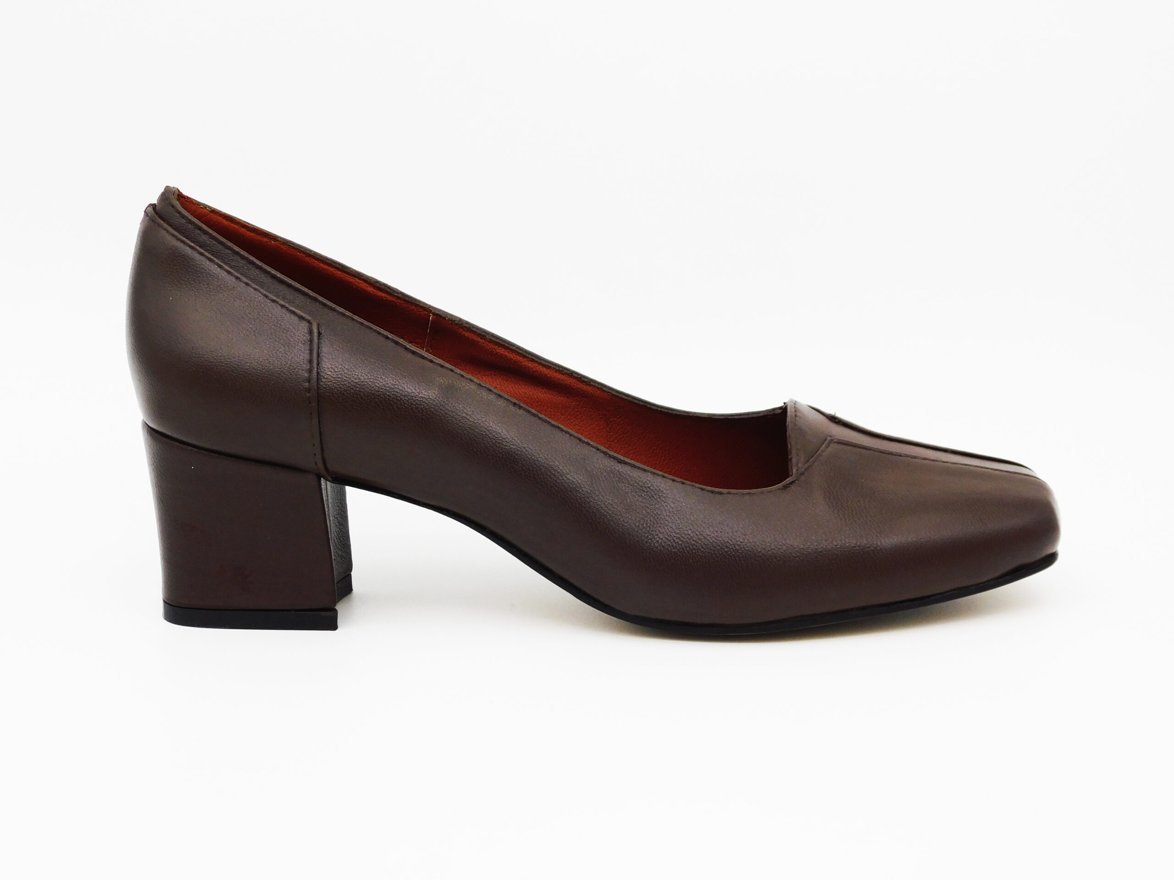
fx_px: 2238
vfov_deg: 22.3
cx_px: 587
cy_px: 440
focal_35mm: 66
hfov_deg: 29.4
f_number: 4.2
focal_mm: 11.7
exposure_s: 1/320
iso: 125
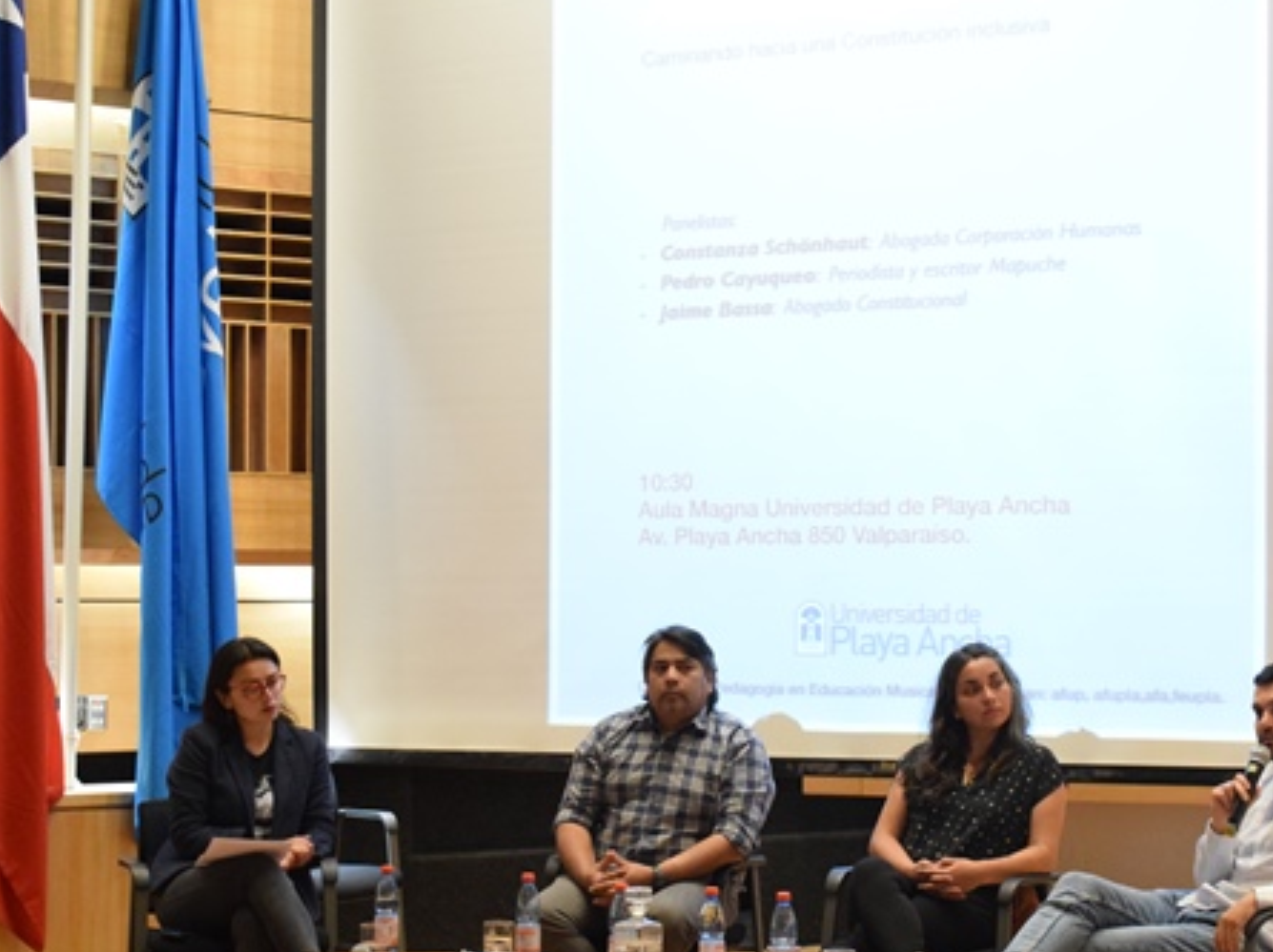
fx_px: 2671
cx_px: 775
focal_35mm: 73
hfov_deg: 26.7
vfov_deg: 20.2
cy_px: 573
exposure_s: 1/40
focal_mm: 35
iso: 4000
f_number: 4.5
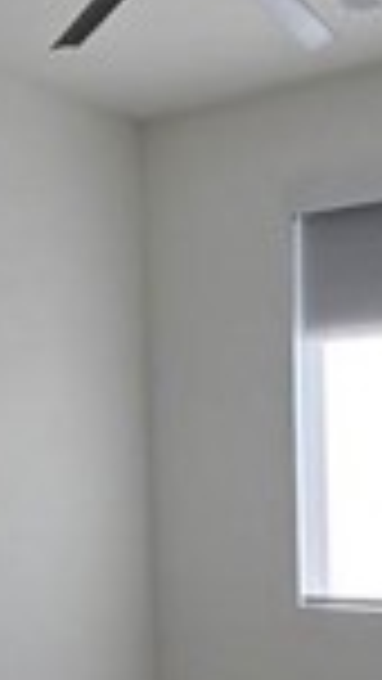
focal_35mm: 60
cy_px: 500
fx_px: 1080
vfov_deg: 34.2
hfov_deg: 20.1
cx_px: 189
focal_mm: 2.2
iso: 50
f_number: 2.2
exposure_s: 1/146
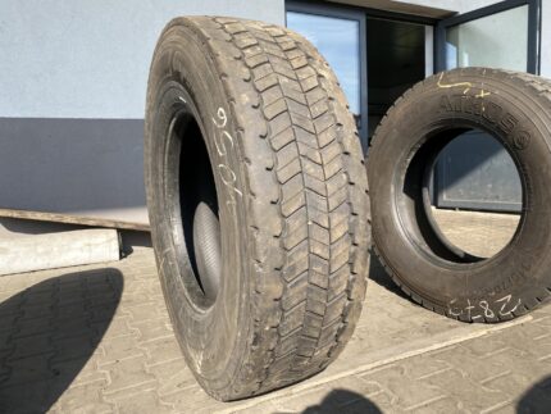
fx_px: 414
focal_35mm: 26
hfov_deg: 67.3
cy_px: 207
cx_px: 276
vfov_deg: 53.1
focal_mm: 4.25
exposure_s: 1/772
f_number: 1.8
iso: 32
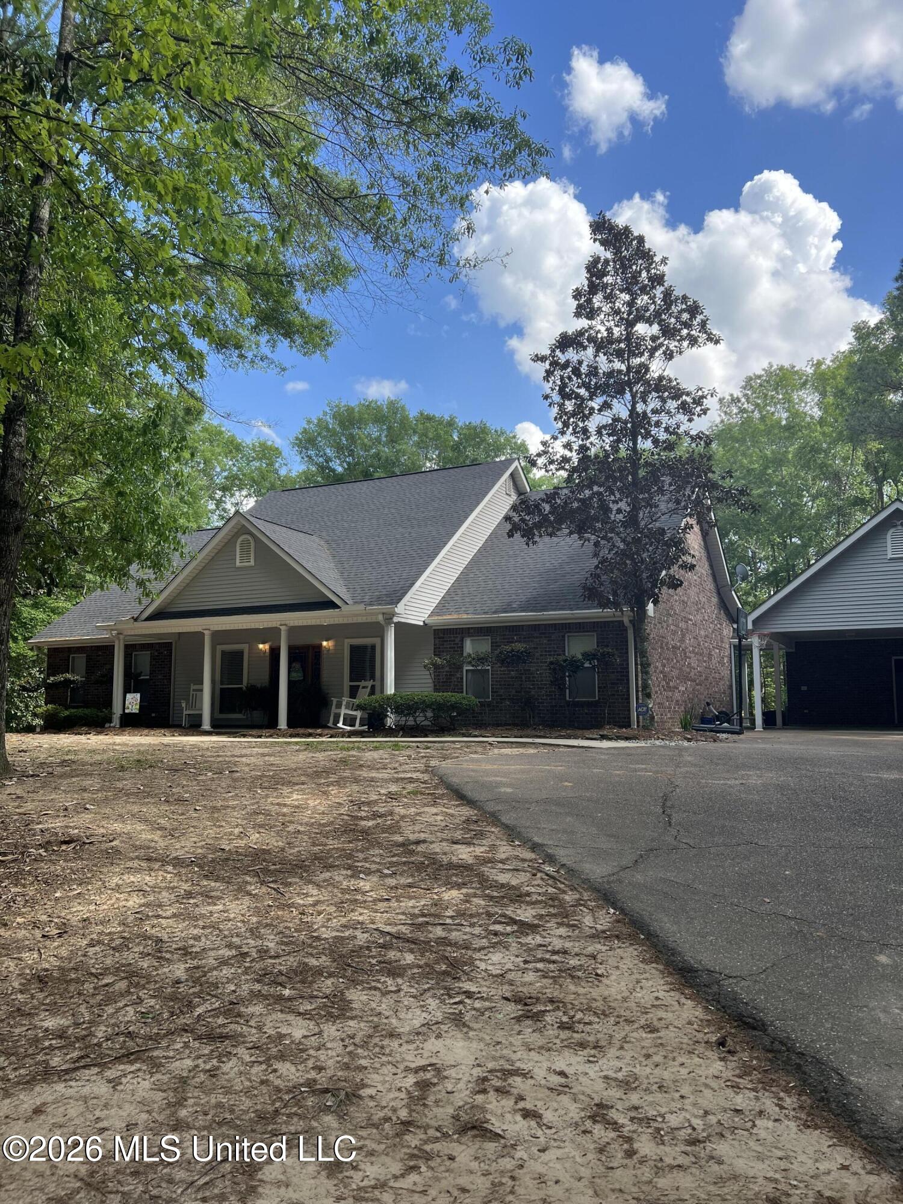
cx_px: 452
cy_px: 602
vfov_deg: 67.3
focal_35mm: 26
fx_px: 904
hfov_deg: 53.1
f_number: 1.5
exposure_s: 1/1344
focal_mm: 5.7
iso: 50
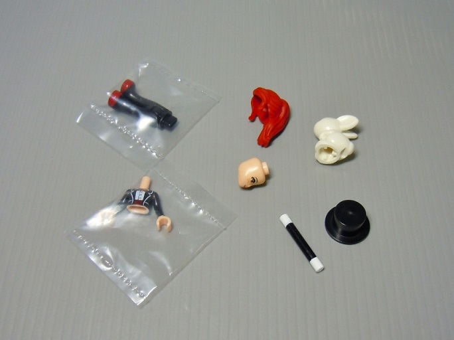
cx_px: 227
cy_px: 170
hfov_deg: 60.0
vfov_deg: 46.7
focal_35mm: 30
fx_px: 393
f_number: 3.5
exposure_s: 1/20
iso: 100
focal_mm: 5.4
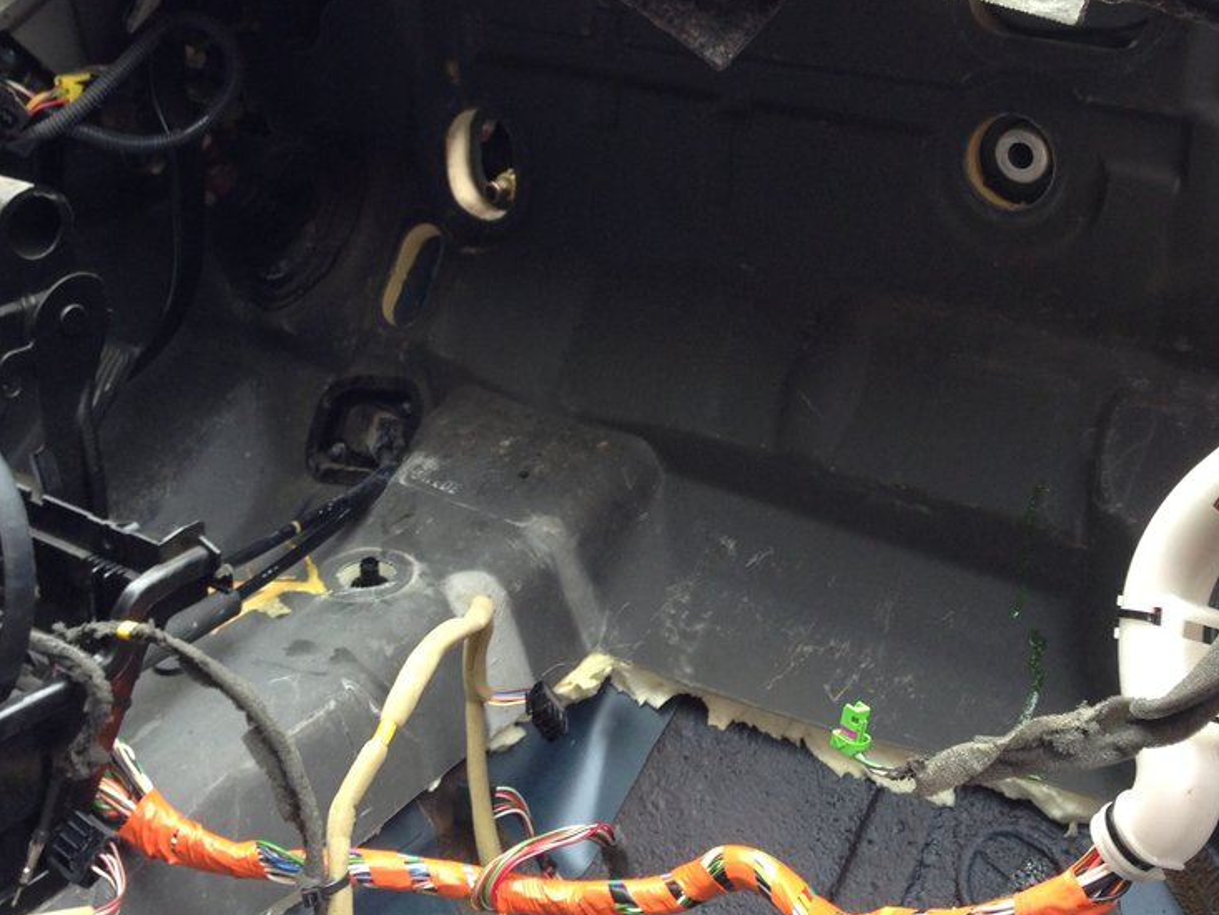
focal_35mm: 54
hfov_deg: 35.5
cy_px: 206
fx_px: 1902
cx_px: 570
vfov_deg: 26.6
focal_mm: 4.13
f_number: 2.4
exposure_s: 1/60
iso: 64
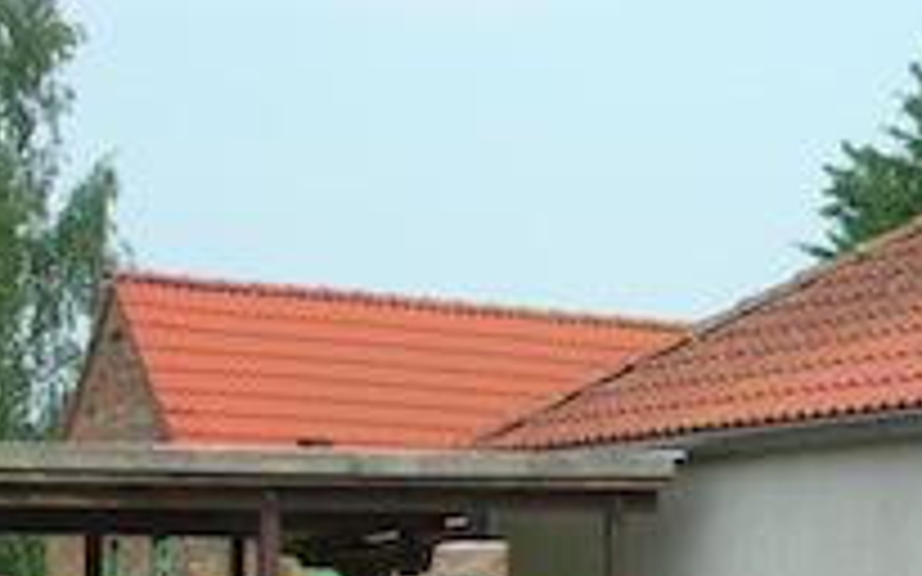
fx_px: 3165
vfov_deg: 10.3
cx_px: 1340
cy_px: 644
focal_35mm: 126
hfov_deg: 15.4
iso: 50
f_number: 4.8
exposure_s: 1/363
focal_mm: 7.8
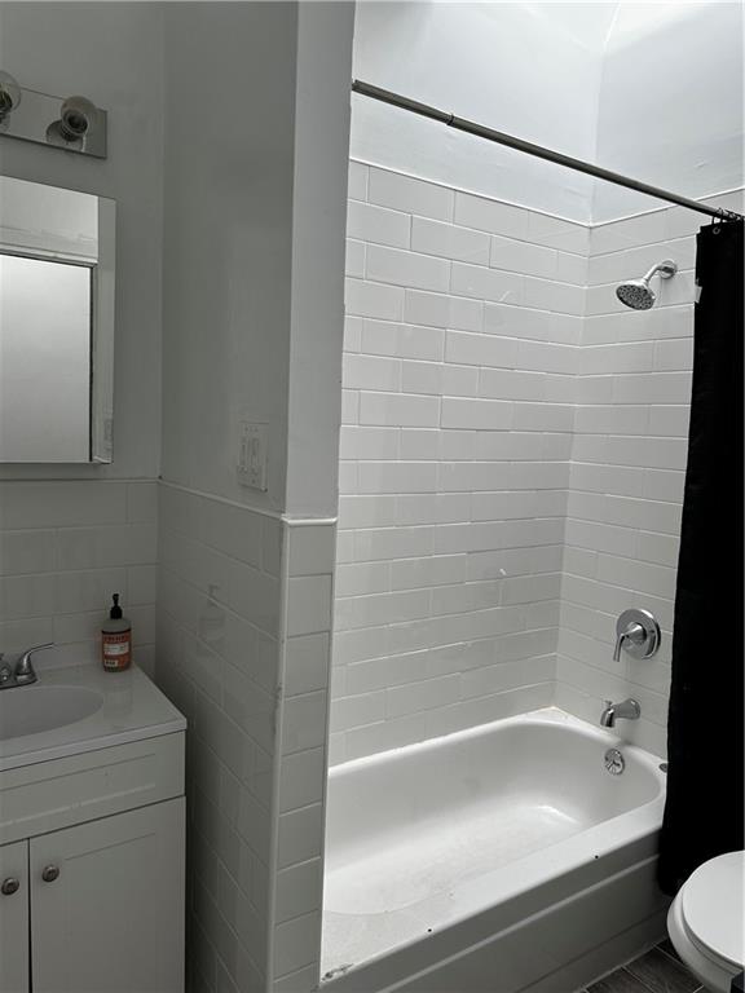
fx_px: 689
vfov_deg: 71.6
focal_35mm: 24
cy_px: 496
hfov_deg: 56.8
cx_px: 372
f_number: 1.78
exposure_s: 1/121
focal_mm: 6.86
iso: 80
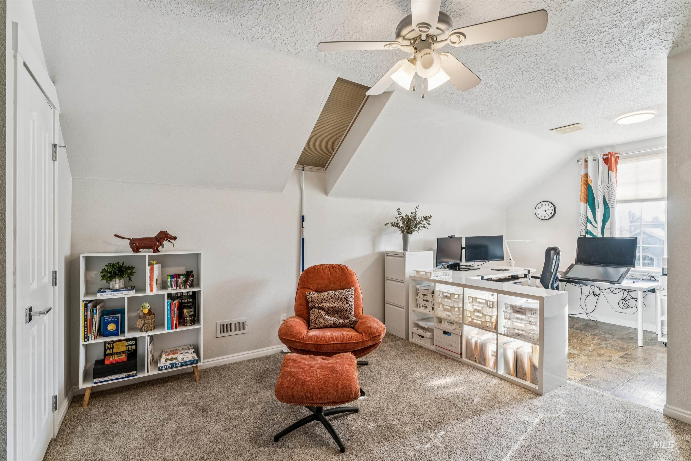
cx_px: 346
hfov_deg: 95.0
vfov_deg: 72.1
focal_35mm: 16
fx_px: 317
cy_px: 230
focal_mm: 16.5
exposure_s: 1/6
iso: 400
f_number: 13
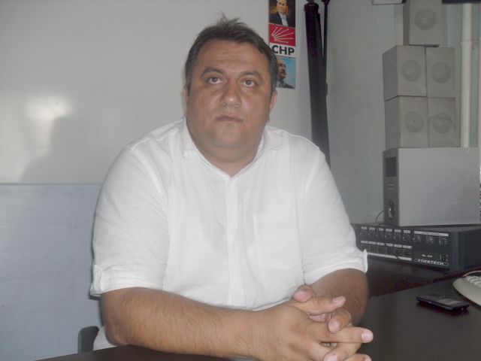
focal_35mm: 34
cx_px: 240
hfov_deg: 54.0
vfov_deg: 41.8
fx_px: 472
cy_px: 180
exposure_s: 1/45
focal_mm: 6
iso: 80
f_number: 2.8
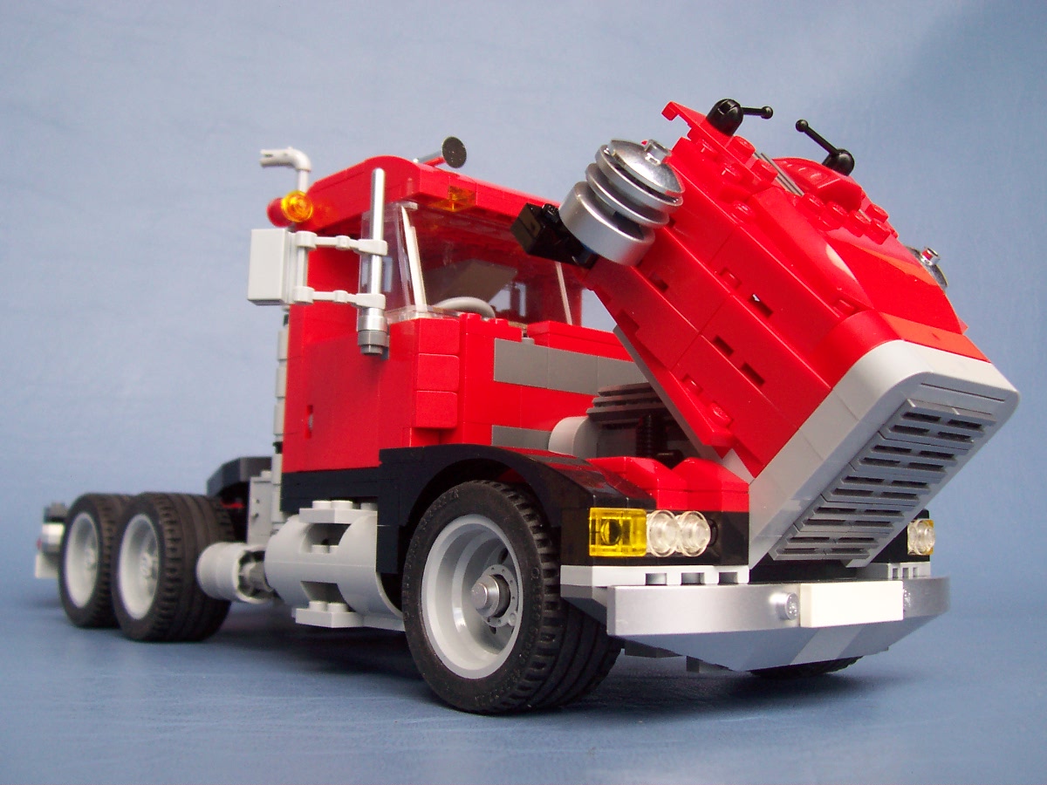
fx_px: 1119
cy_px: 392
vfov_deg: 38.7
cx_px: 524
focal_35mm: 37
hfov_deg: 50.1
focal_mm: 5.6
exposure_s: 1/125
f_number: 2.8
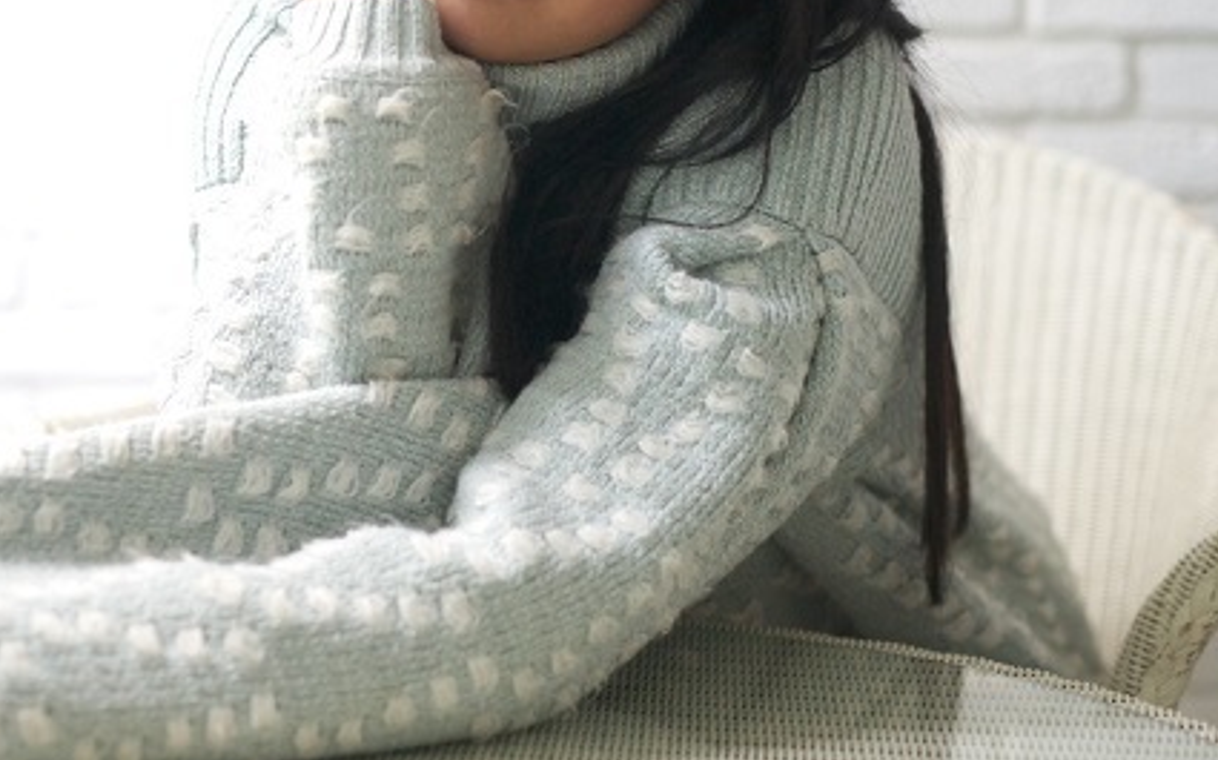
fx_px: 1990
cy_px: 397
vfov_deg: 21.6
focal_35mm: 60
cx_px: 608
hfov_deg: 34.0
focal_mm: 50
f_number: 2.5
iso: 320
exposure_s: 1/100
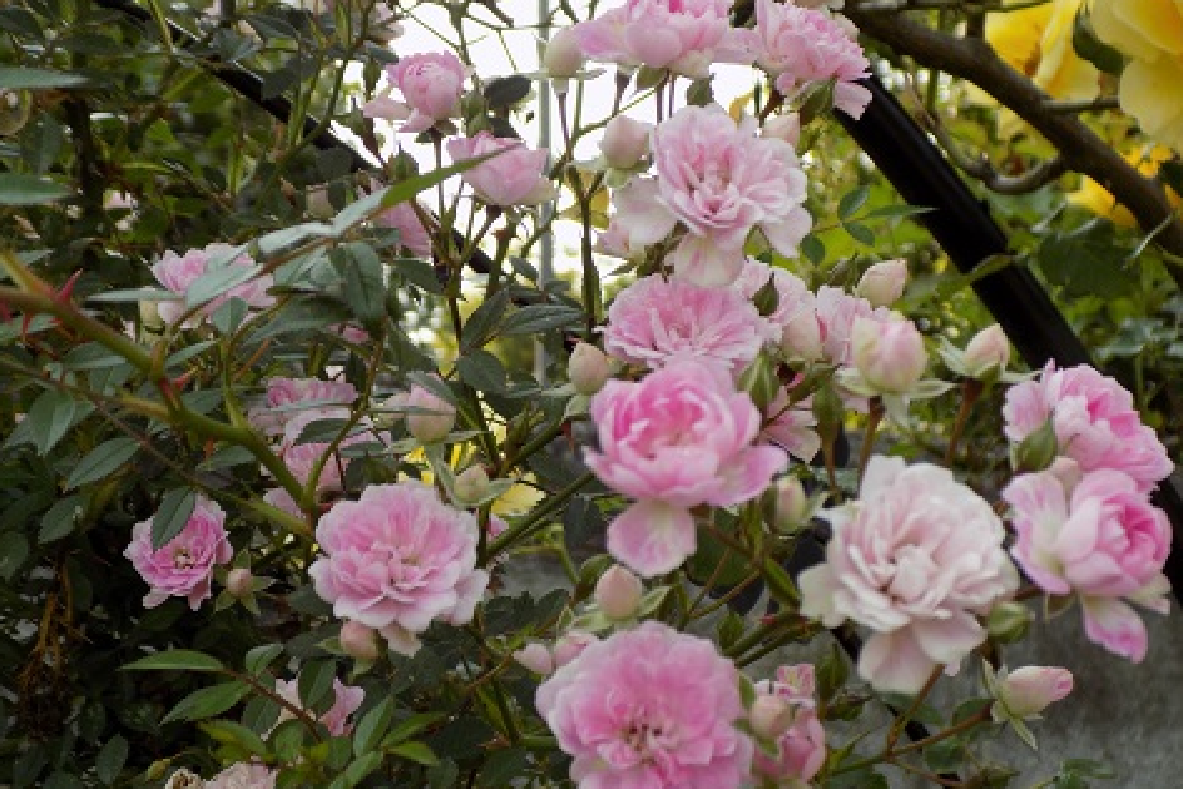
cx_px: 589
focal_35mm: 55
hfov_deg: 36.2
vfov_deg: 24.6
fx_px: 1808
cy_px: 433
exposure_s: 1/250
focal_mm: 9.3
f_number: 3.9
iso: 80
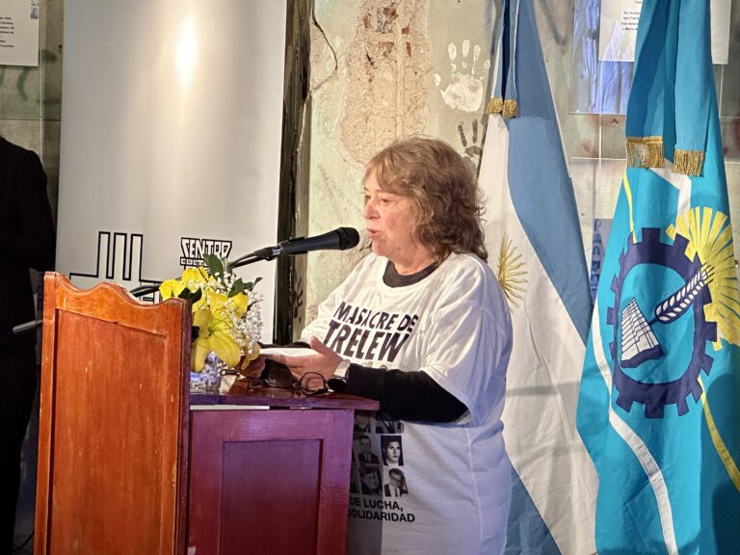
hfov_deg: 25.3
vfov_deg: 19.1
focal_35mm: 77
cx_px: 370
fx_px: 1646
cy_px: 278
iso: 250
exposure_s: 1/60
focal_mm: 9
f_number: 2.8
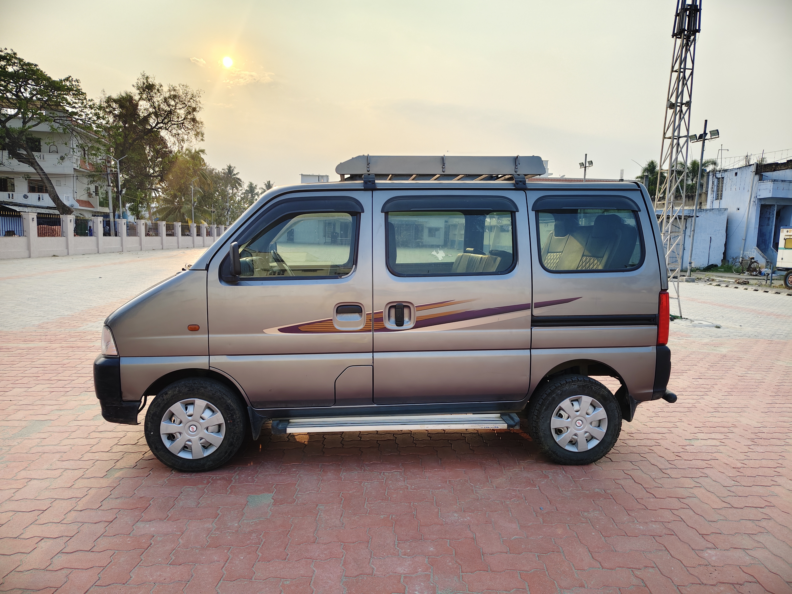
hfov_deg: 73.9
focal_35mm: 23
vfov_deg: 58.9
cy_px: 297
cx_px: 396
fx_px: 526
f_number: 1.88
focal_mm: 5.56
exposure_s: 1/502
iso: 50
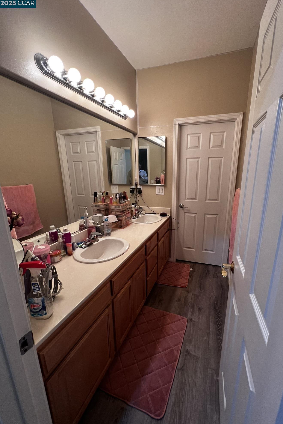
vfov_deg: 104.2
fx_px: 165
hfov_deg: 80.9
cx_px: 158
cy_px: 217
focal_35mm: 14
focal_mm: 1.57
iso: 160
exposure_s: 1/60
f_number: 1.8
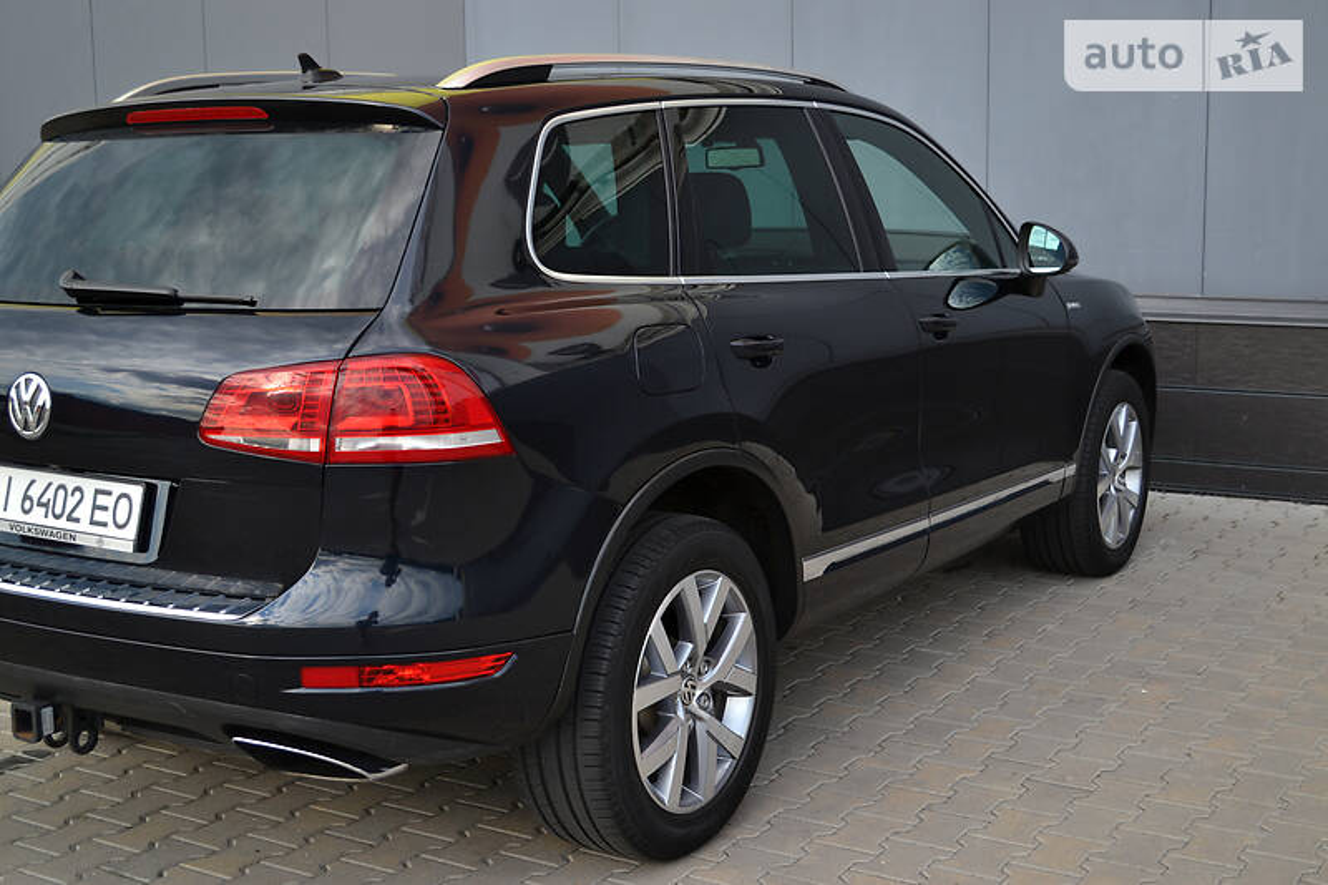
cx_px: 664
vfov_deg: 29.9
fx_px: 1660
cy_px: 442
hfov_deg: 43.6
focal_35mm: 45
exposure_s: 1/250
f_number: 4.5
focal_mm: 30
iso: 100
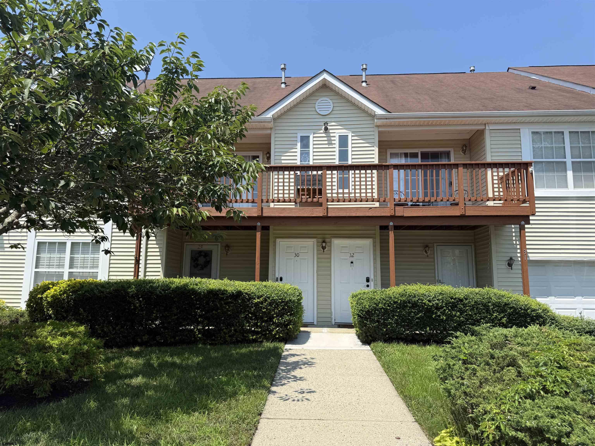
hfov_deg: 71.6
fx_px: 413
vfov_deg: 56.8
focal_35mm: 24
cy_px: 223
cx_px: 298
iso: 80
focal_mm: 6.76
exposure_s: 1/3021
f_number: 1.78
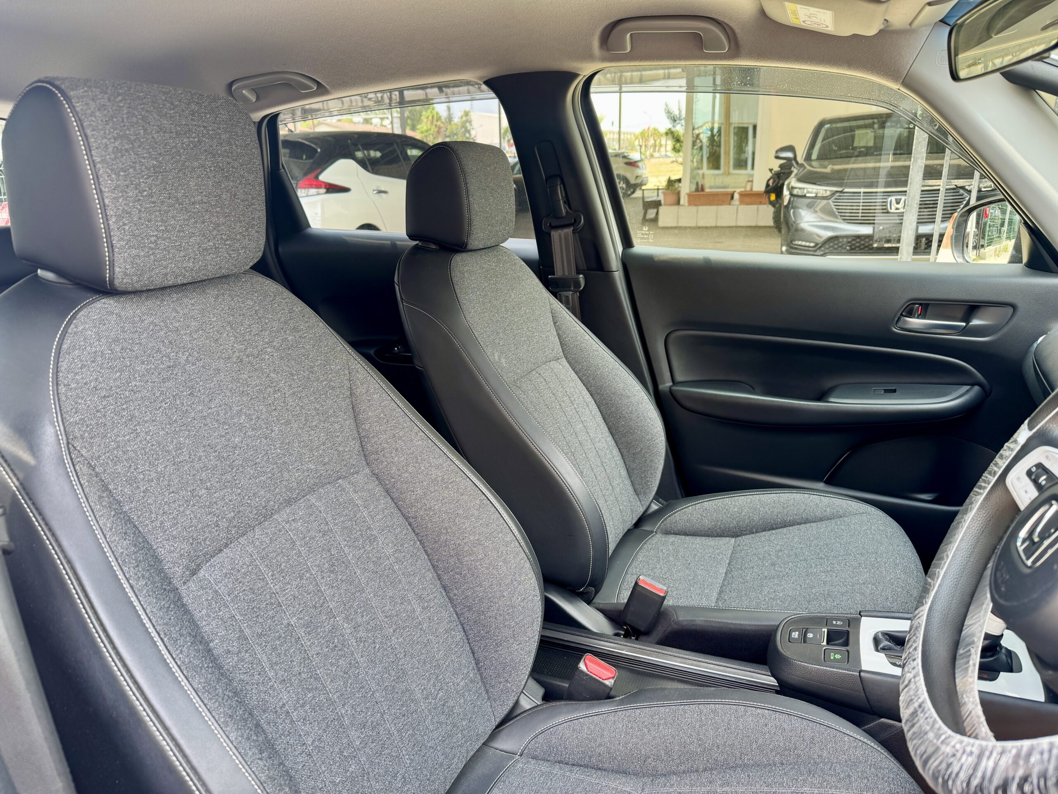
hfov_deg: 71.6
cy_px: 397
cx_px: 529
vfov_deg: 56.8
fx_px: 734
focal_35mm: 24
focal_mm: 6.76
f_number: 1.78
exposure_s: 1/123
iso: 50
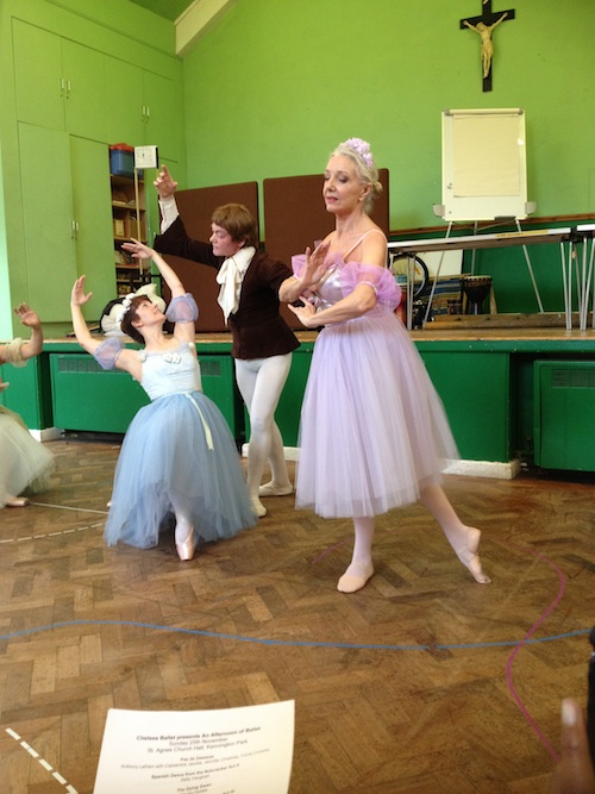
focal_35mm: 35
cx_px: 298
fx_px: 802
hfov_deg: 40.7
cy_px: 397
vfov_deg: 52.6
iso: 100
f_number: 2.4
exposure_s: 1/20
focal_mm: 4.28
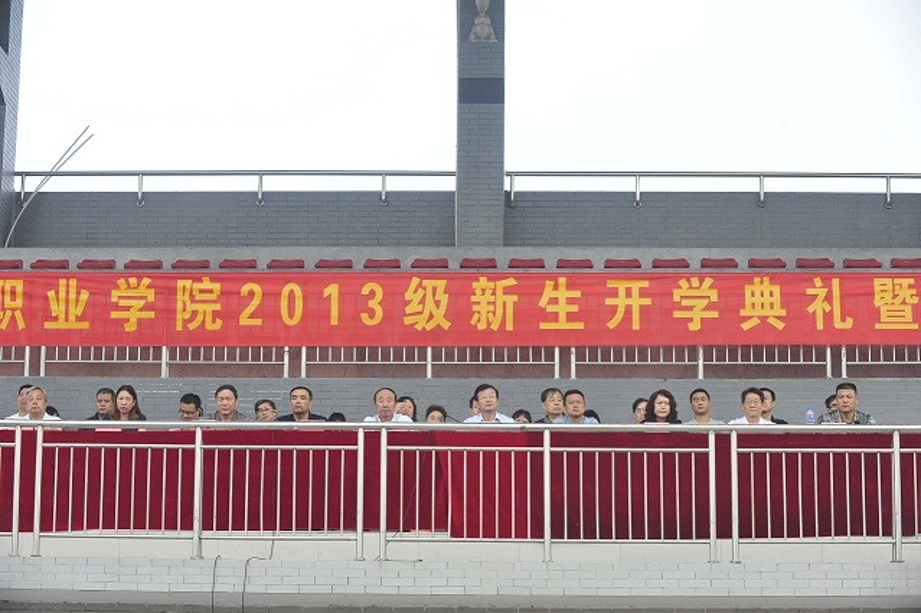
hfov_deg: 23.7
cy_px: 306
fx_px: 2198
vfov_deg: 15.9
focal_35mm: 86
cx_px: 460
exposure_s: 1/250
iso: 640
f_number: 8
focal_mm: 86
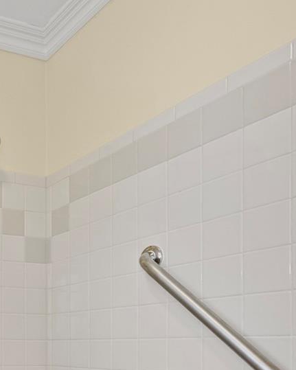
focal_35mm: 39
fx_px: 427
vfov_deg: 43.5
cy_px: 321
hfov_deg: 29.4
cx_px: -104
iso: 500
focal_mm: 14
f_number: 8
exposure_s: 1/10
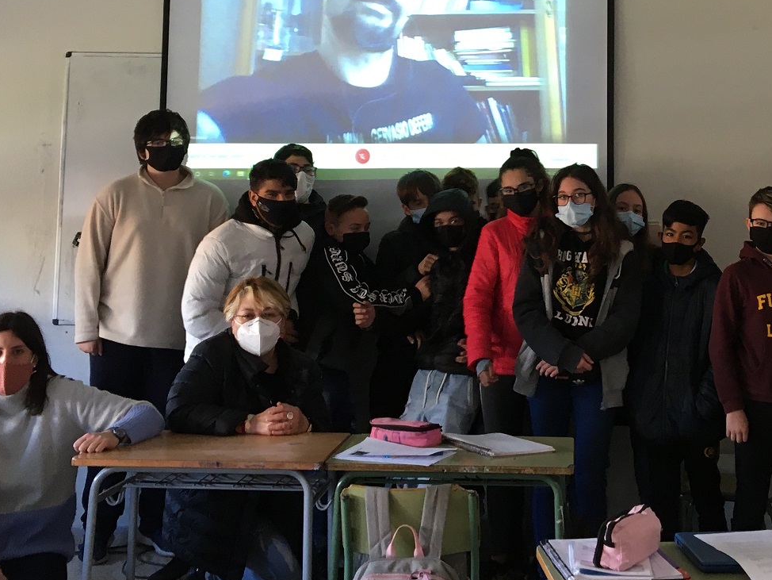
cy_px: 81
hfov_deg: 31.9
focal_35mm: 60
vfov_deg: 23.9
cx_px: 514
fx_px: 1338
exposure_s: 1/33
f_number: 2.2
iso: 80
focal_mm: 4.15
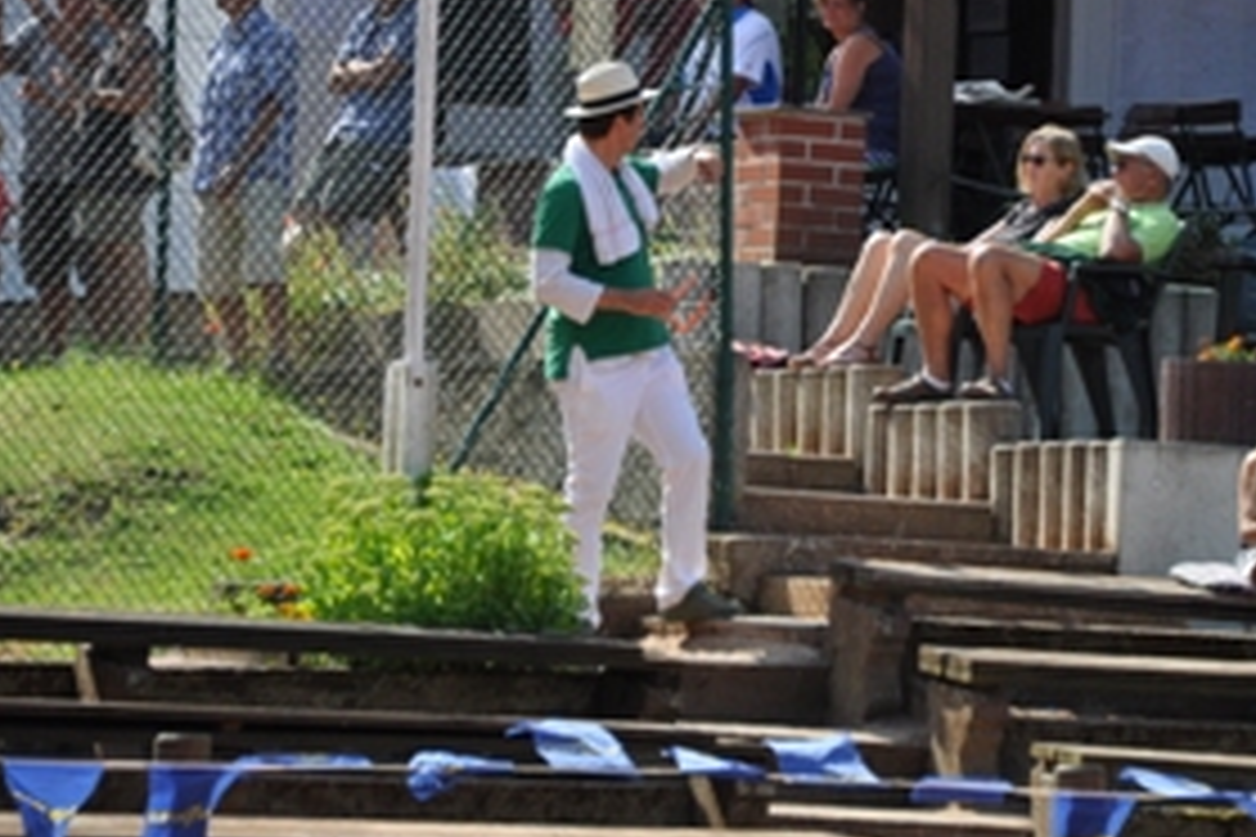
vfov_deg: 5.4
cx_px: 923
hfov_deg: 8.1
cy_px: 230
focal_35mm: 253
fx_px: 8819
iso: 500
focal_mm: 105
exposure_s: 1/1000
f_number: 5.6
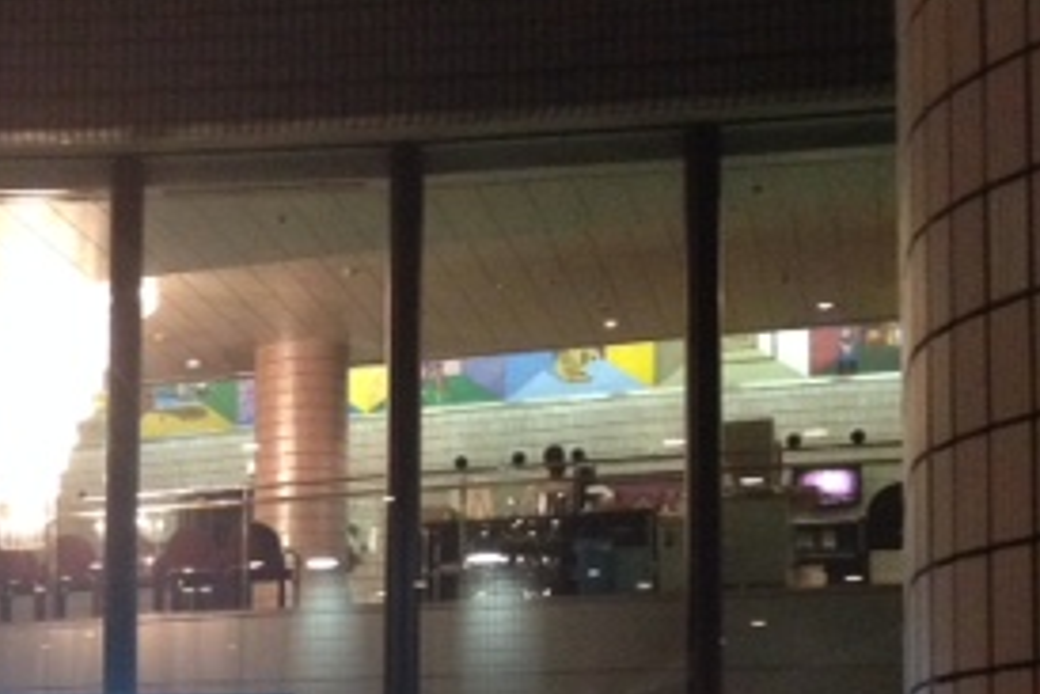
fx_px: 2457
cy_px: 770
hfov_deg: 22.3
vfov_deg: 15.6
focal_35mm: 85
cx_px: -171
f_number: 2.4
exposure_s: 1/20
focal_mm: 4.28
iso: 320
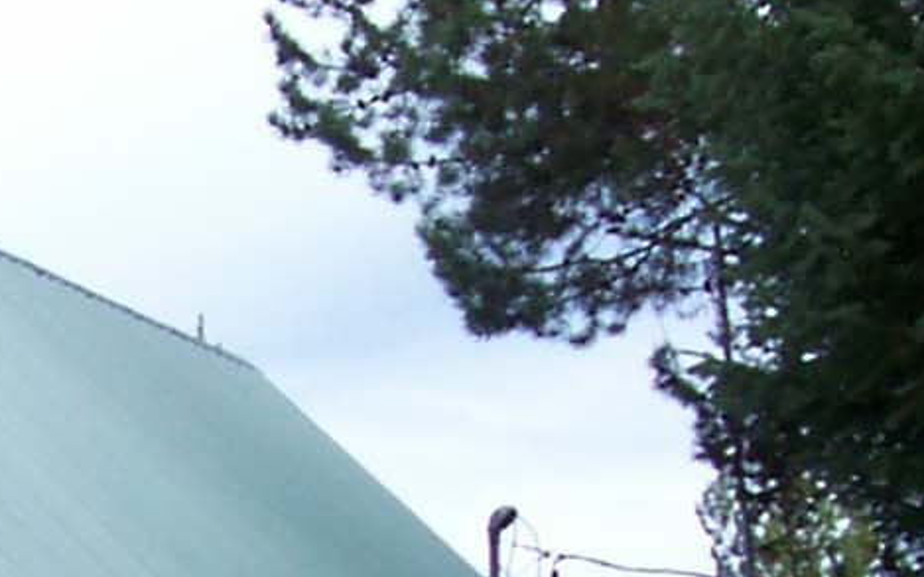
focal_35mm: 177
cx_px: -219
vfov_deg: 7.2
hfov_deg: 11.6
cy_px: 957
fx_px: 4457
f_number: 2.7
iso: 80
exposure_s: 1/627
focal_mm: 5.6
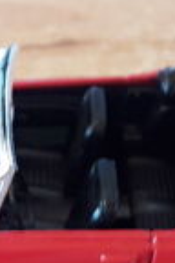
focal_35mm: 97
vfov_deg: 20.9
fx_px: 707
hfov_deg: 14.0
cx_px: 40
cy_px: 192
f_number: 1.9
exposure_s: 1/17
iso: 160
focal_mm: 3.7
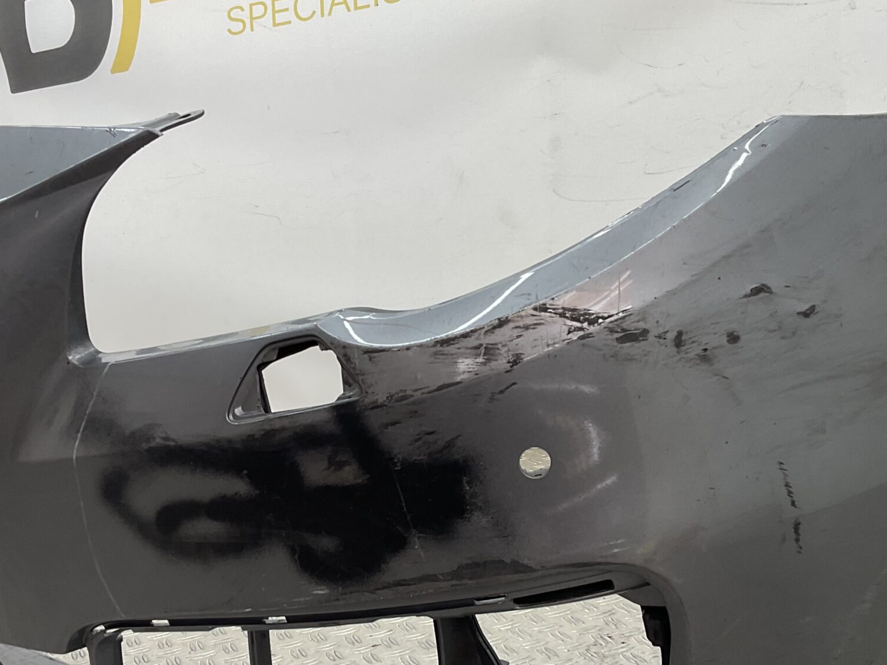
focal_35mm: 49
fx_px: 1255
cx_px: 395
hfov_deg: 38.9
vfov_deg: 29.5
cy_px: 438
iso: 25
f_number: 1.8
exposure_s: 1/100
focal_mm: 3
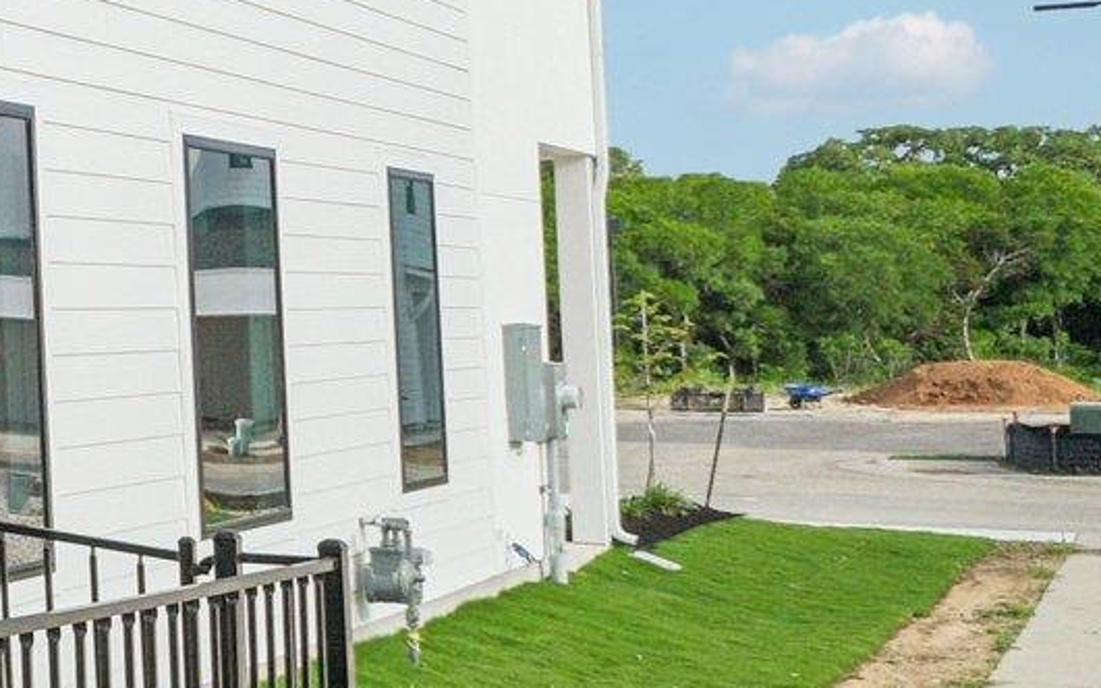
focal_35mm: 59
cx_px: -707
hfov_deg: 23.8
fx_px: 1771
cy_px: -237
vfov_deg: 20.0
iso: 400
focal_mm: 10
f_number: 8
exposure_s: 1/1250
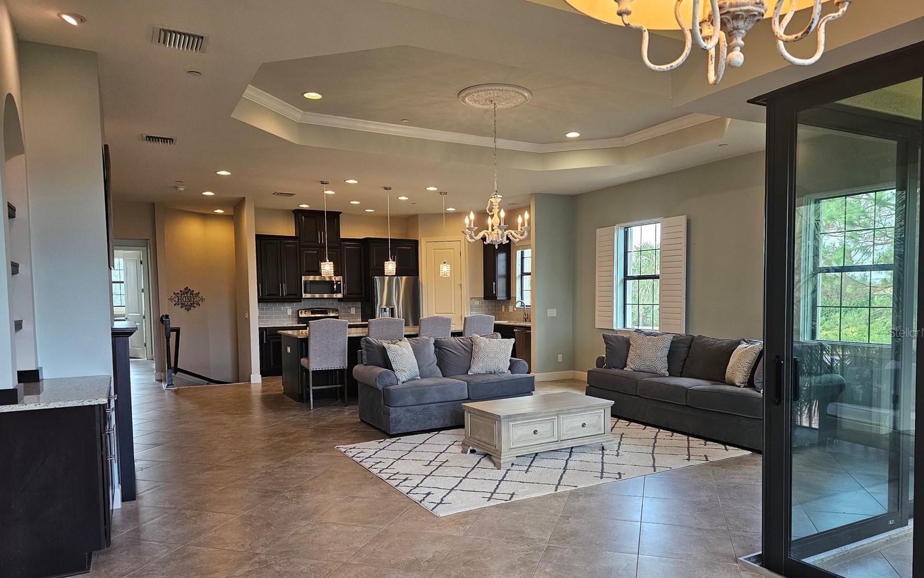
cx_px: 471
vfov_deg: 49.1
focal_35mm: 25
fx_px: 630
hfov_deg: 72.5
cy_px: 332
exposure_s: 1/120
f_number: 1.7
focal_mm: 6.3
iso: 160
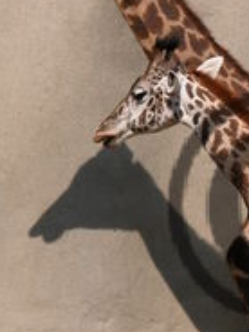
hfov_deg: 2.6
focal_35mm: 563
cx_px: 289
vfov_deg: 3.5
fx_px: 5400
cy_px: 206
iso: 100
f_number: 5.6
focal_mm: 44.7
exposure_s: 1/442
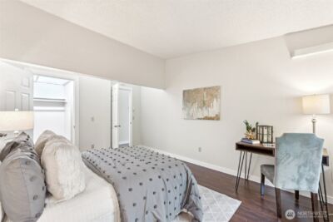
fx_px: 139
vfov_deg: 77.4
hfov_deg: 100.4
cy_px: 111
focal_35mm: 15
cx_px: 166
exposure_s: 1/1.25
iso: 250
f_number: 9
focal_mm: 10
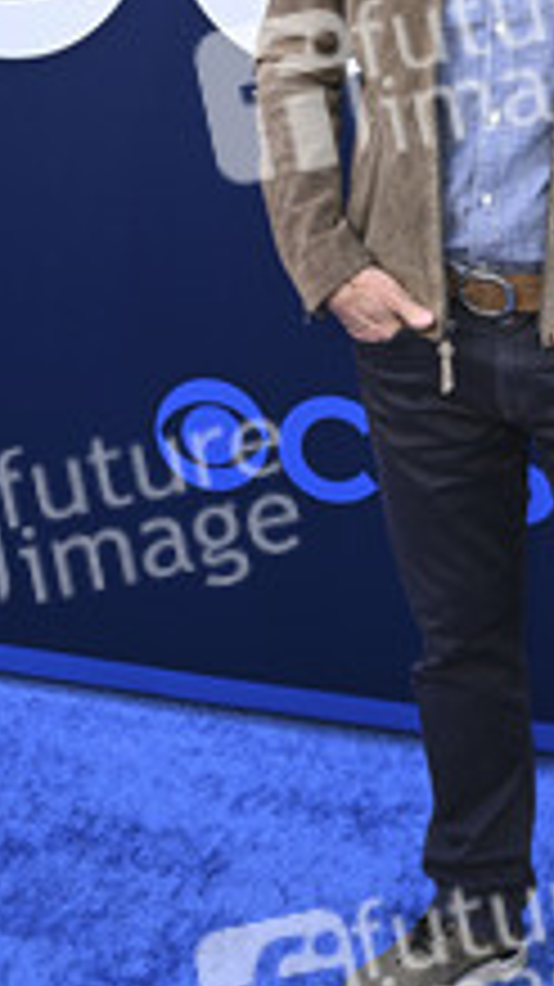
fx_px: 1699
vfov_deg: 32.0
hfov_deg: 18.0
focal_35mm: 65
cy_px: 302
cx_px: 559
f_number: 5.6
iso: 640
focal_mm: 34
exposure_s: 1/200
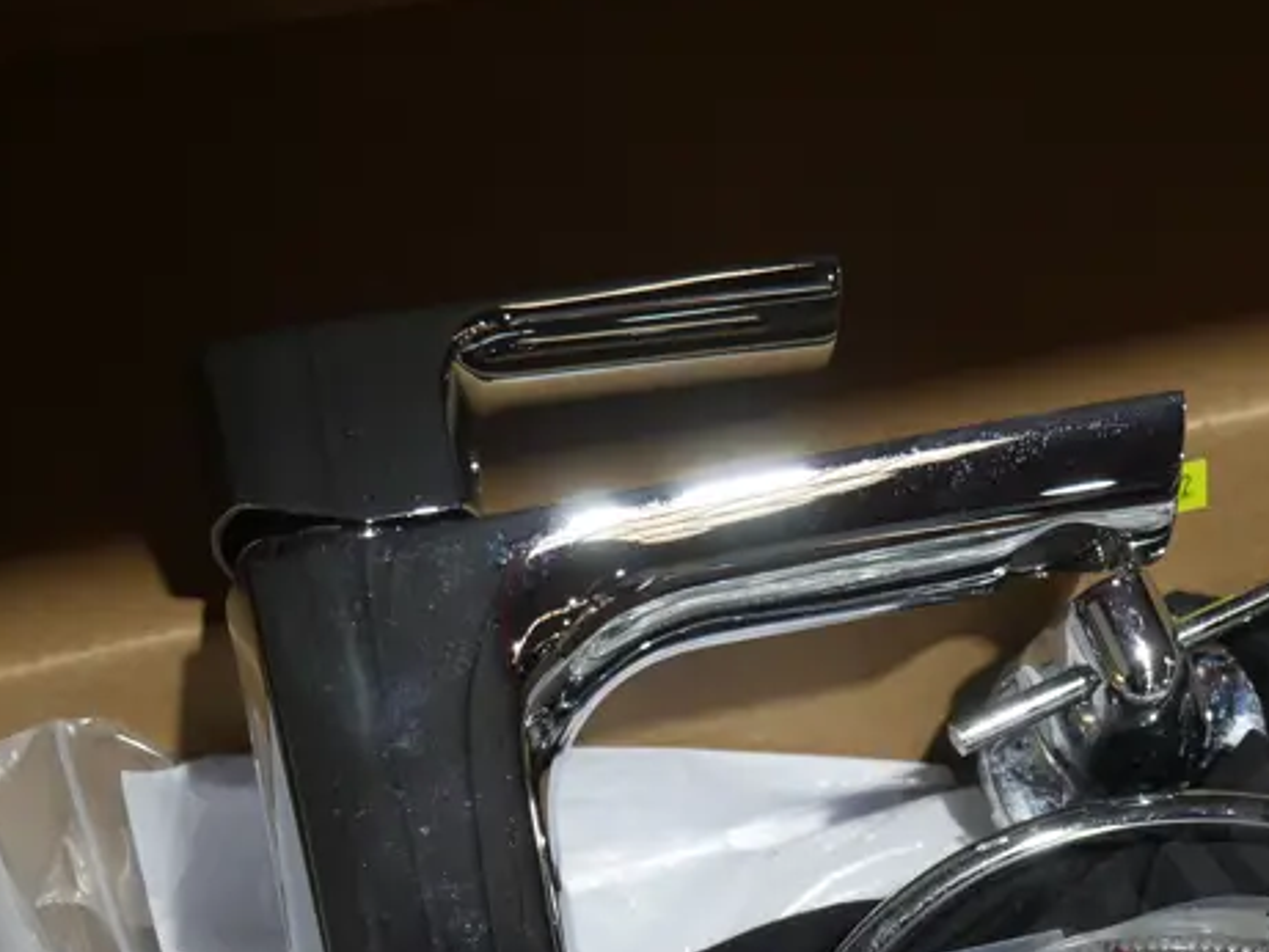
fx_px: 2934
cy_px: 893
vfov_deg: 18.1
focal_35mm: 80
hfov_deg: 23.6
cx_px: 1200
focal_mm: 18
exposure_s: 1/60
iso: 400
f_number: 4.5
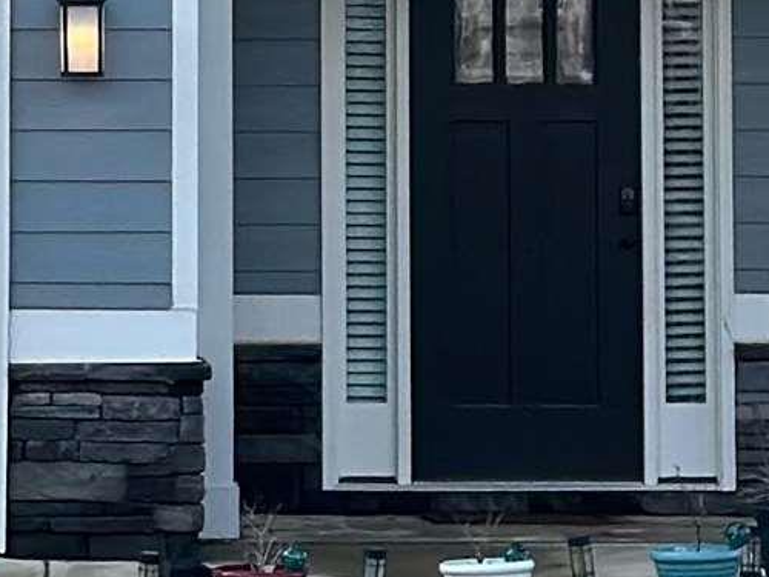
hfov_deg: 6.7
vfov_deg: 5.0
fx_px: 6553
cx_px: 55
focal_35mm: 295
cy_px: -359
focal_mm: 6.86
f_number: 1.78
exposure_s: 1/1590
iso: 80
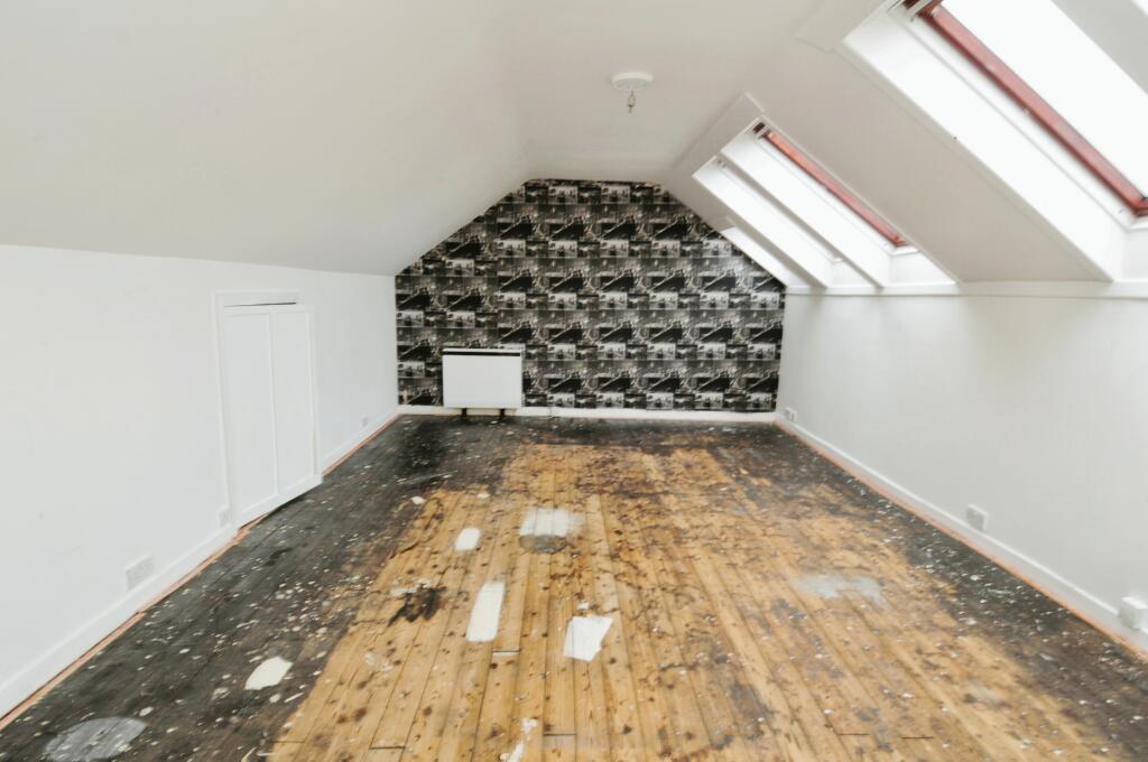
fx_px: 573
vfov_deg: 67.2
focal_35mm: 18
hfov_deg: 90.1
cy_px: 381
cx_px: 574
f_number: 7.1
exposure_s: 1/6
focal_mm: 12
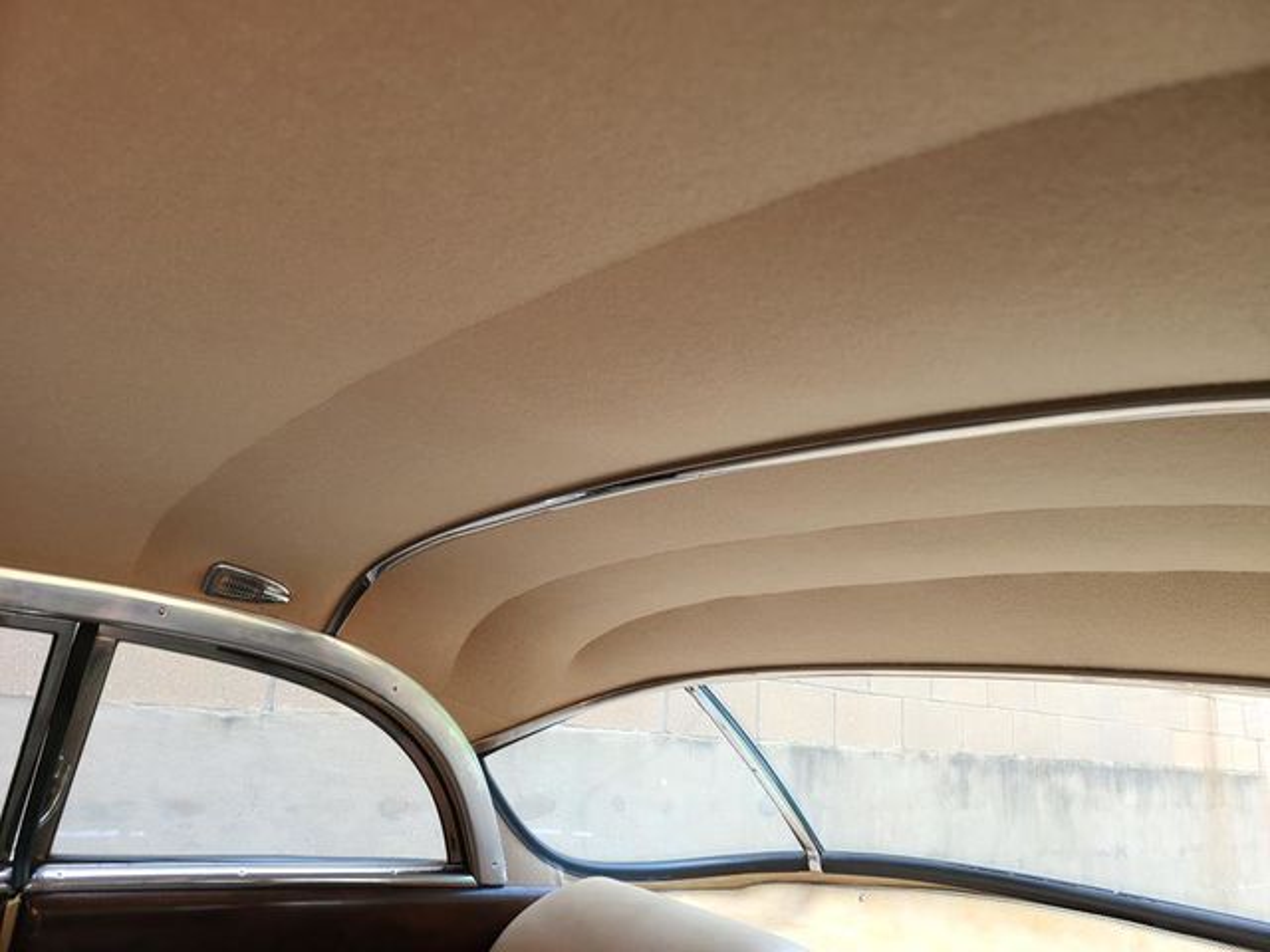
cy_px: 476
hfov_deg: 67.3
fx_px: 954
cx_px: 635
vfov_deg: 53.1
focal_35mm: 26
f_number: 1.8
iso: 40
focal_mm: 5.4
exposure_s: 1/113
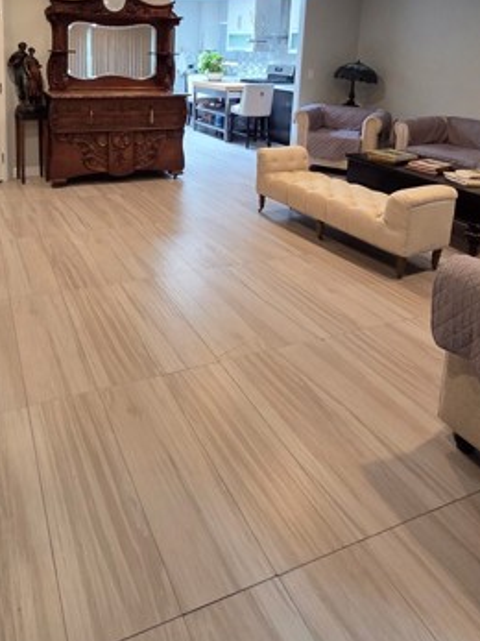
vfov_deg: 65.0
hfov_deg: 55.4
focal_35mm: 24
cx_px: 153
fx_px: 444
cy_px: 126
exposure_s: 1/60
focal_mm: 2.2
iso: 320
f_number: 2.2
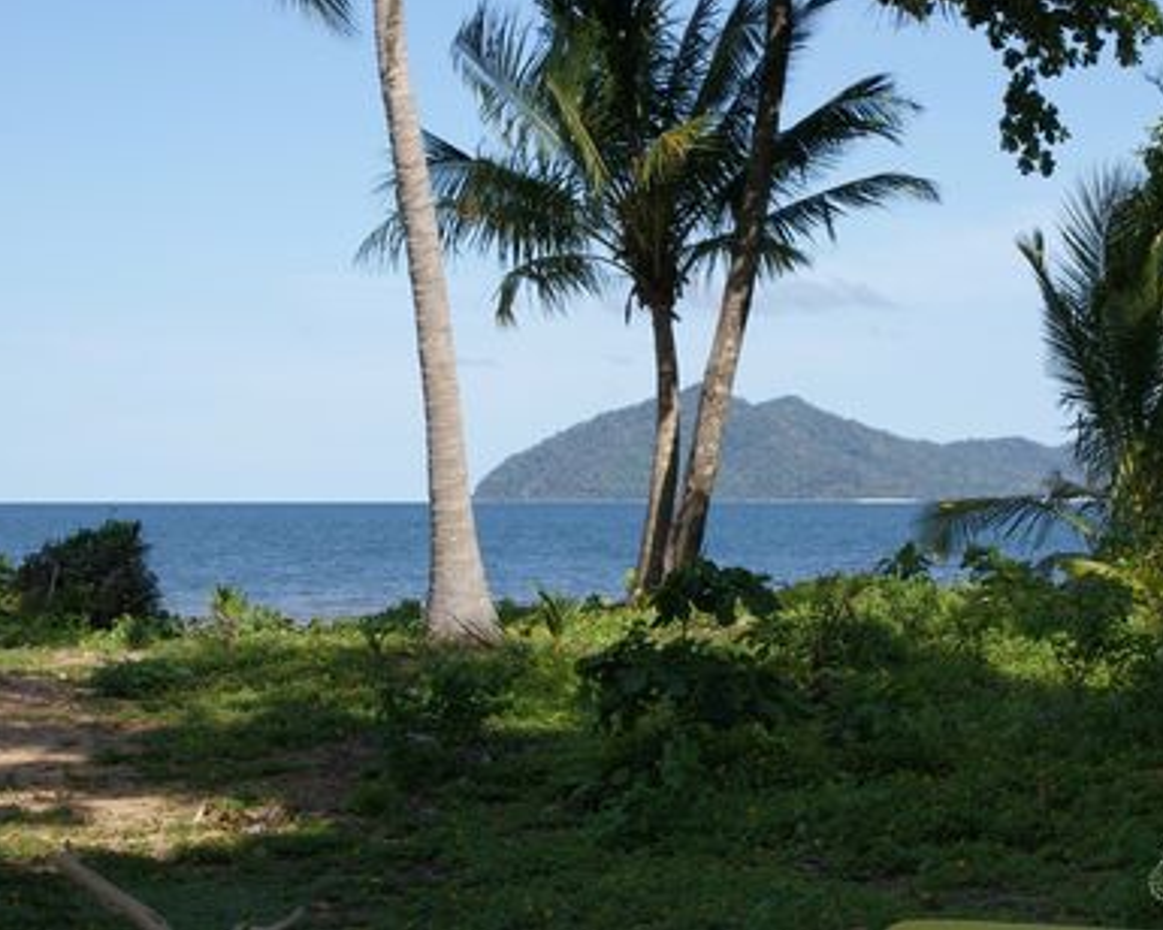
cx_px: 683
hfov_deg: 22.2
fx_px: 2960
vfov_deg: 17.9
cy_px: 460
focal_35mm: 86
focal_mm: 50
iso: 100
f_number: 13
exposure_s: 1/125
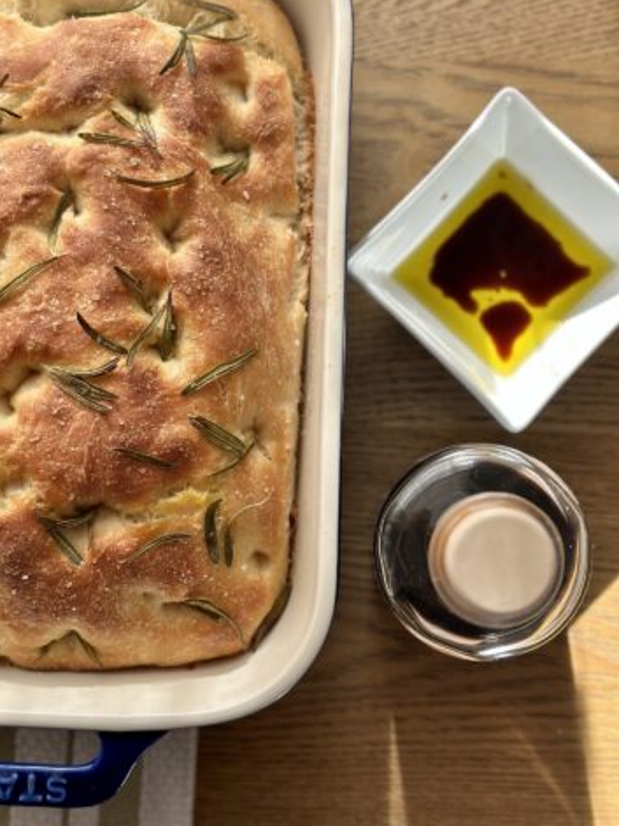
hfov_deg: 28.5
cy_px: 395
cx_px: 292
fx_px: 1217
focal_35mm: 51
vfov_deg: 37.5
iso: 80
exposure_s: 1/823
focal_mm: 6.86
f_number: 1.78
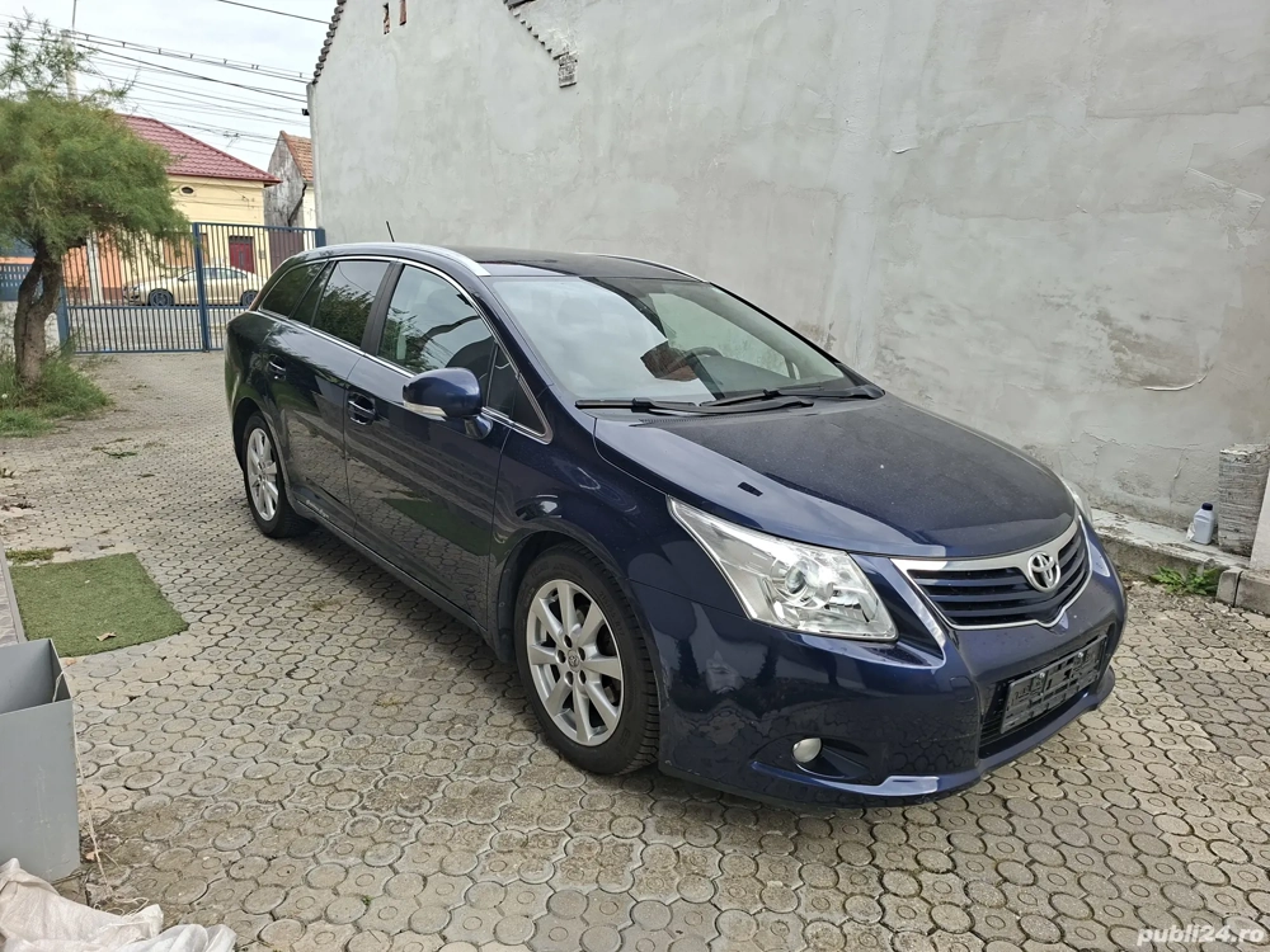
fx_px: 844
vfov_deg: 58.9
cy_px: 476
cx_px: 635
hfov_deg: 73.9
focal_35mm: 23
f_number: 1.8
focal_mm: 5.54
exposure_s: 1/531
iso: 50
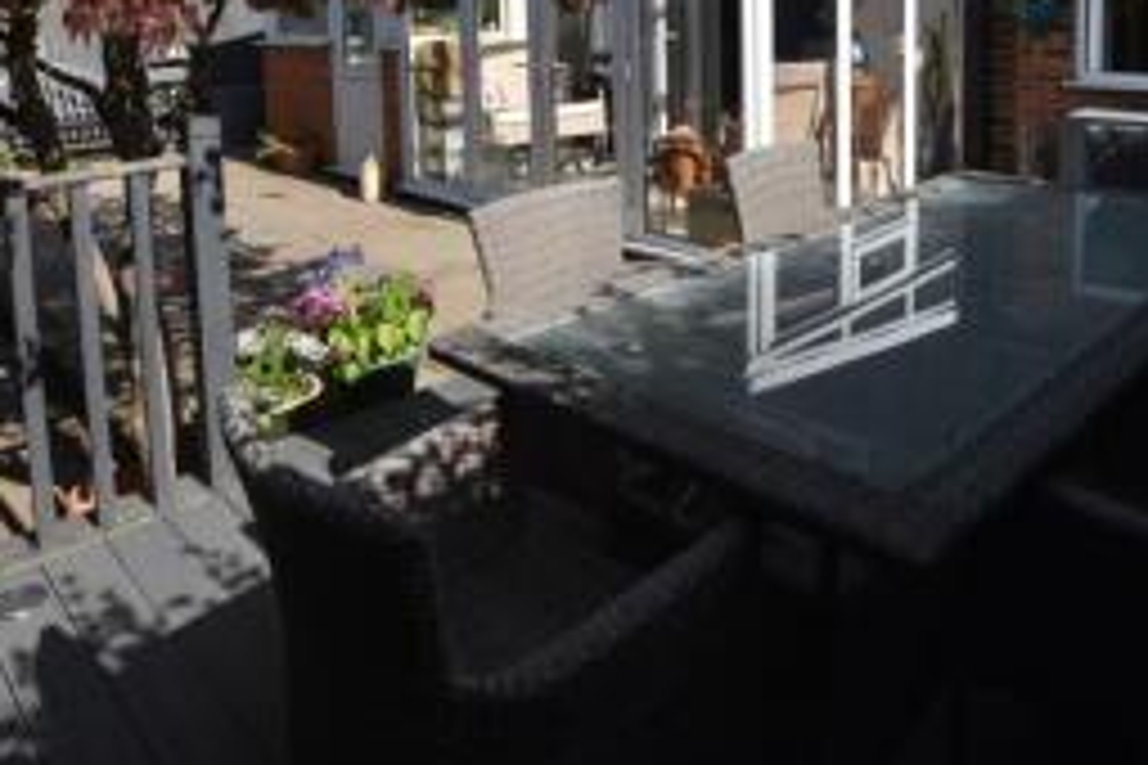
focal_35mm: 28
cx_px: 680
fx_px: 893
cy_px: 83
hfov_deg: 65.0
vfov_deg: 42.7
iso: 100
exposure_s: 1/250
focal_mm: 10
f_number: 8
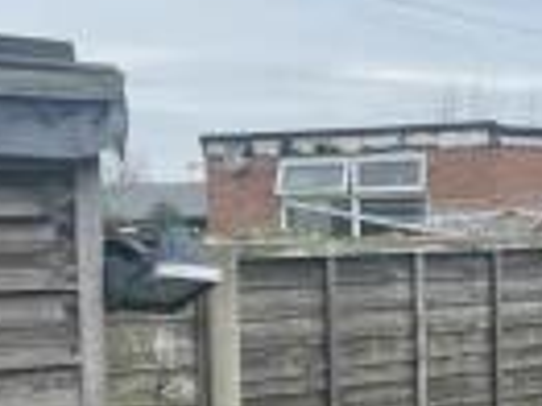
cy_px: 238
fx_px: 1736
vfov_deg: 13.3
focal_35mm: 111
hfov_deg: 14.9
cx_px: 1041
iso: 32
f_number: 1.6
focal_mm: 5.1
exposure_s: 1/1020
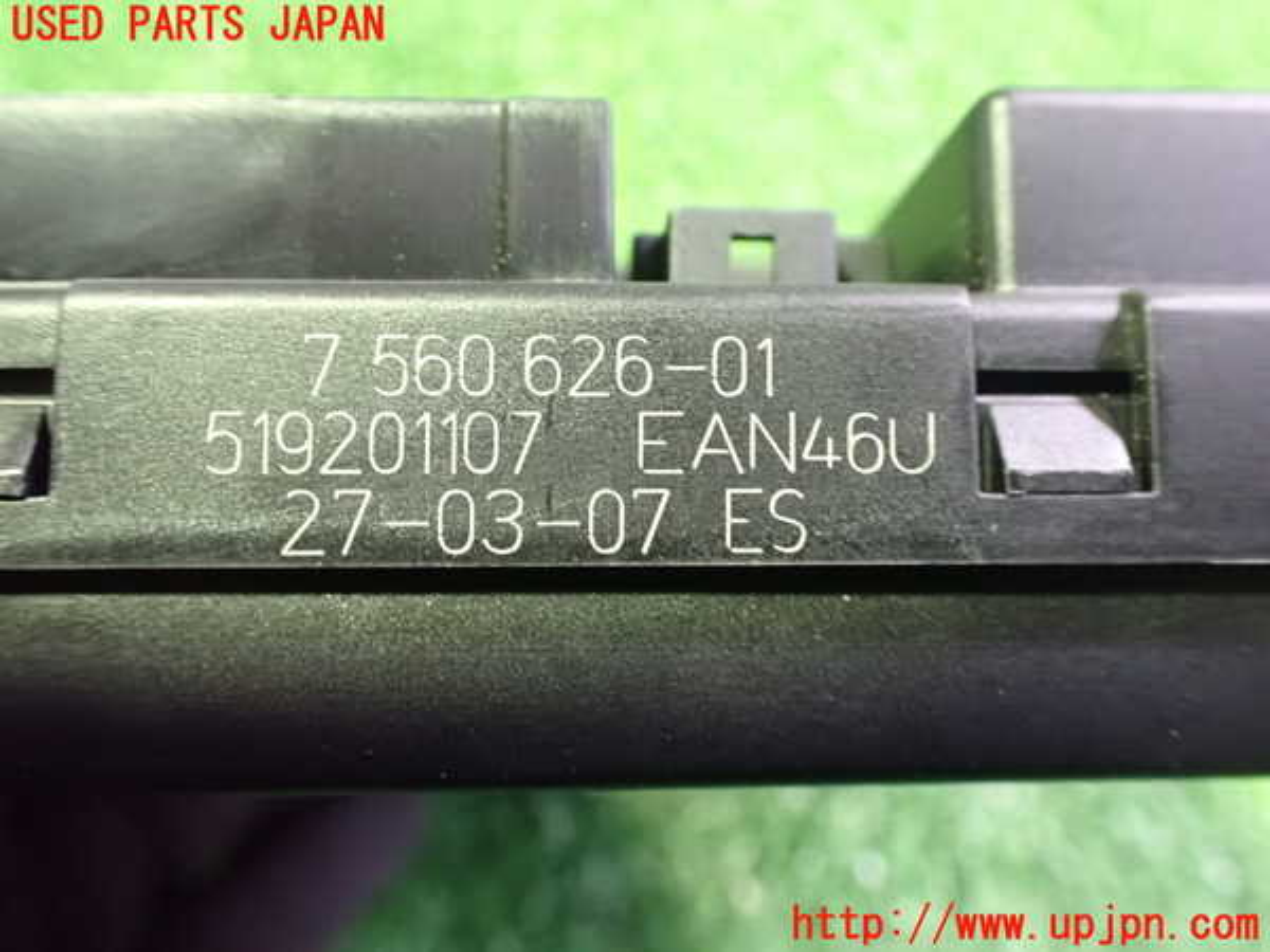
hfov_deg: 60.0
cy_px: 476
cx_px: 635
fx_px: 1101
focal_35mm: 30
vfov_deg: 46.8
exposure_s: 1/20
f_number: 2.3
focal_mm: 5.4
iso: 1600
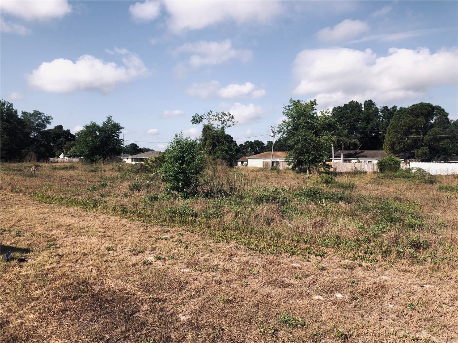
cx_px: 229
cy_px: 172
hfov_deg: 63.4
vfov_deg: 49.7
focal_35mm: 28
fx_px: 370
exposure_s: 1/3003
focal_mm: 4
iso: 20
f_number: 1.8
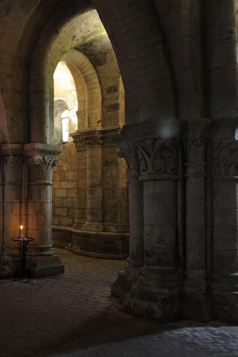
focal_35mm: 37
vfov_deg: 51.9
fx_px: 367
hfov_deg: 31.2
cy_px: 180
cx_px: -35
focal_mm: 24
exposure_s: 6
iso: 200
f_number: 9
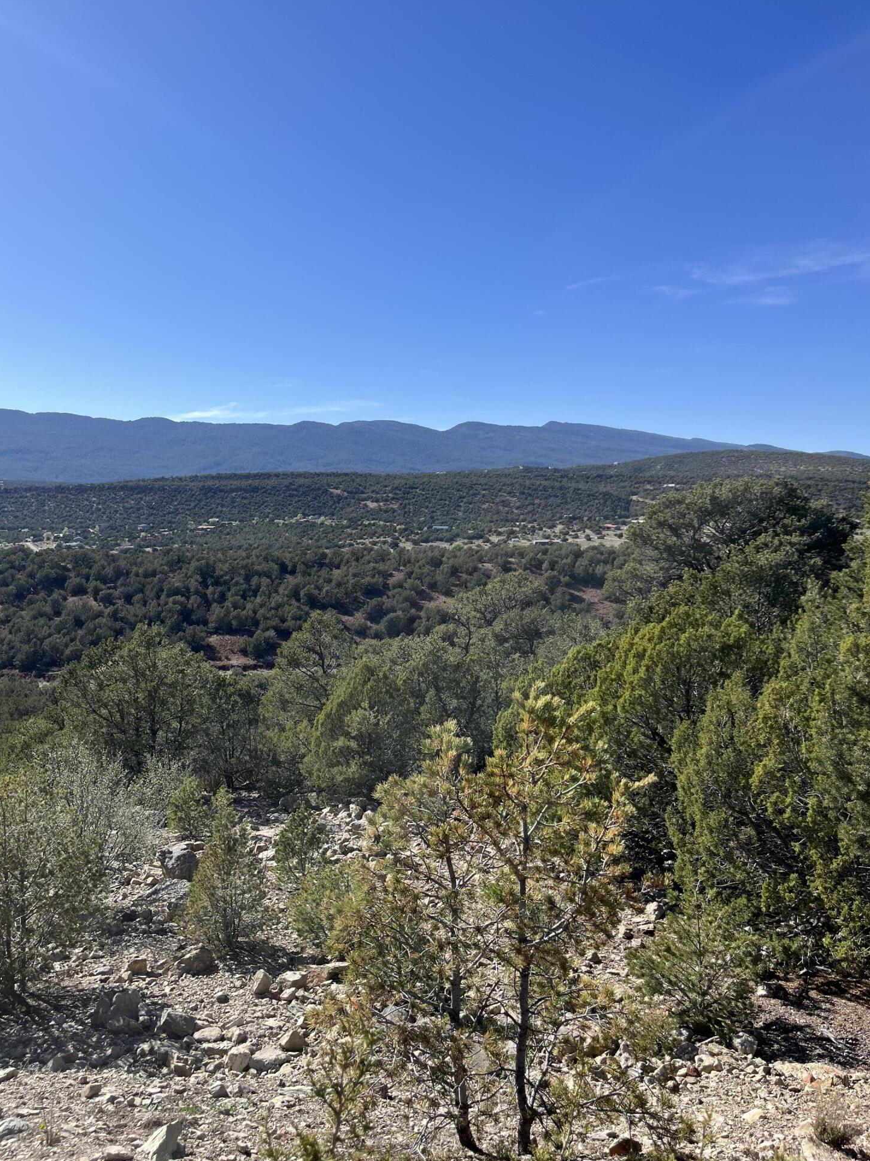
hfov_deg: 51.3
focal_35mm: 27
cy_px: 599
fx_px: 905
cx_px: 421
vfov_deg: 65.3
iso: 50
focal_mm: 5.1
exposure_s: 1/3311
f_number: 1.6
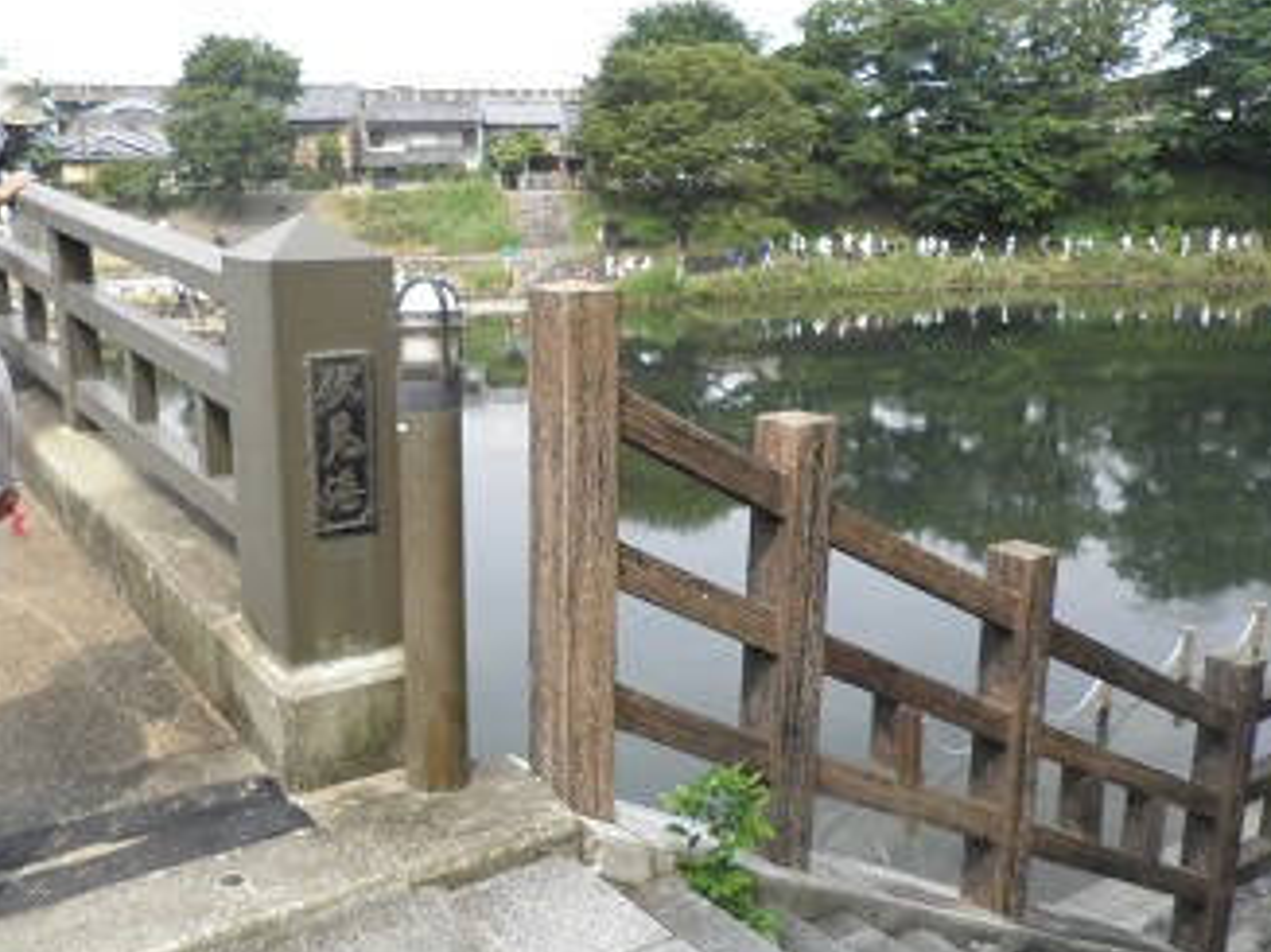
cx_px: 521
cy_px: 497
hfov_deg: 55.0
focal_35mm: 33
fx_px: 1211
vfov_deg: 42.9
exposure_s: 1/320
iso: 64
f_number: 3.2
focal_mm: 4.9
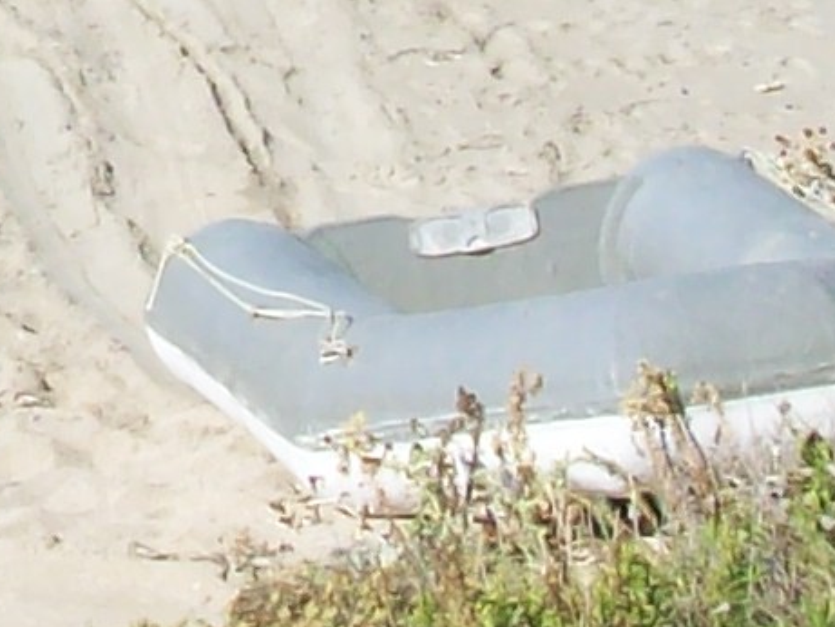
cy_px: -1080
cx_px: -560
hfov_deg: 8.0
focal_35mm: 242
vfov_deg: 5.8
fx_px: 5839
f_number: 5.5
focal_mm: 5.7
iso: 64
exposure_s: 1/291
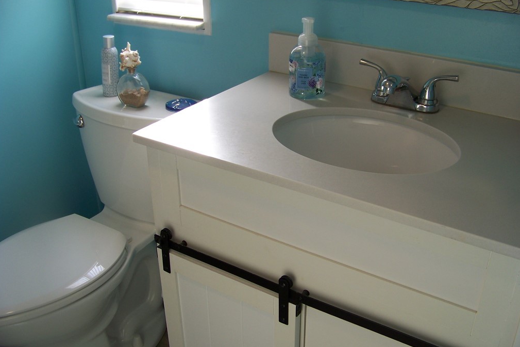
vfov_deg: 35.1
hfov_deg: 50.7
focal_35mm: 38
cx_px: 260
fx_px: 549
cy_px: 176
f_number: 2.8
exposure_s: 1/80
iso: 64
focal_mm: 5.85
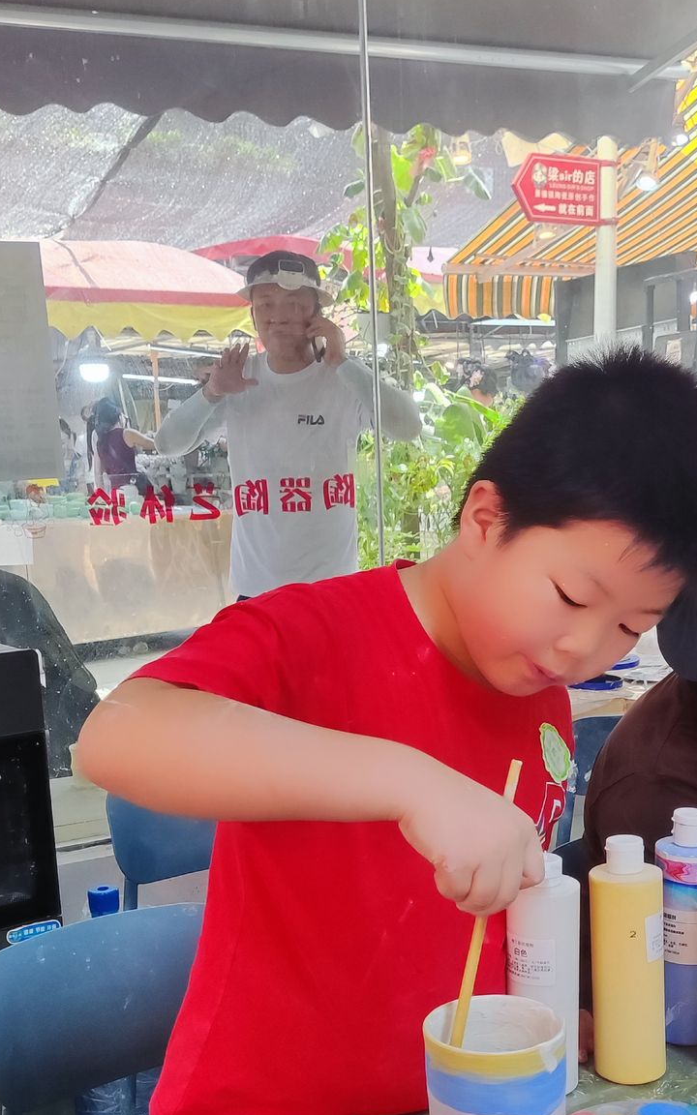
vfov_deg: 42.8
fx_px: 1398
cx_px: 377
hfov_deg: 28.0
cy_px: 755
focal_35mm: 46
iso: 113
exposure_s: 1/100
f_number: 1.79
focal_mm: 4.71
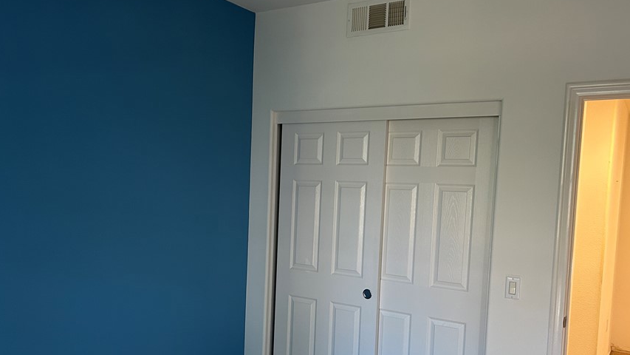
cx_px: 289
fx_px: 568
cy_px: 226
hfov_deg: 57.9
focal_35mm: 34
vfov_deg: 34.4
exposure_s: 1/60
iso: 160
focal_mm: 5.7
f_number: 1.5
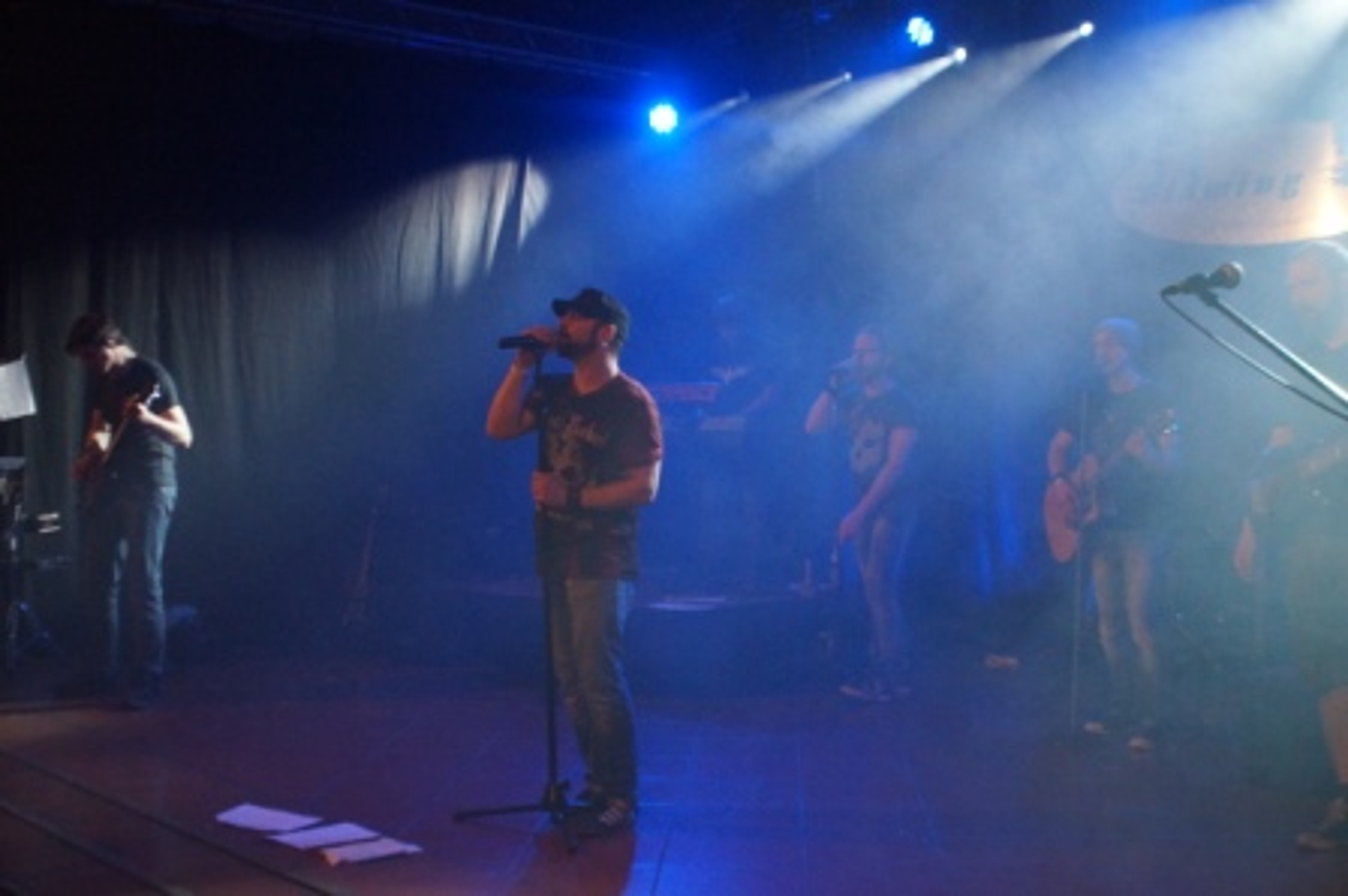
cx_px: 674
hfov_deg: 46.4
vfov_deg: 31.8
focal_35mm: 42
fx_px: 1571
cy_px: 448
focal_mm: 28
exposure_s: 1/160
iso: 2500
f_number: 4
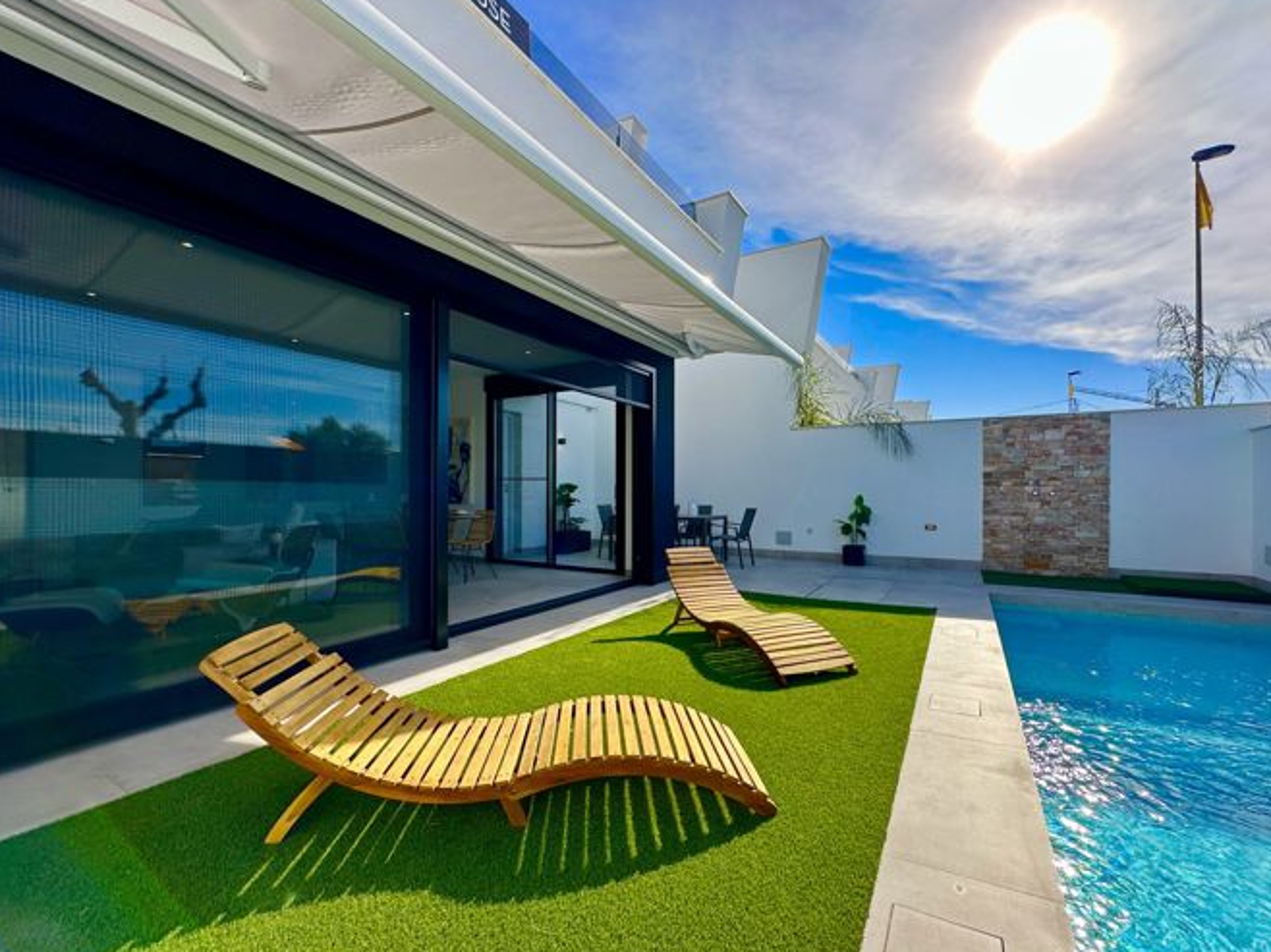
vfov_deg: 81.7
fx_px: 551
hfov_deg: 98.1
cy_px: 492
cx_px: 664
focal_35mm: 15
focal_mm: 2.22
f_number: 2.2
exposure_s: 1/1553
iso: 50
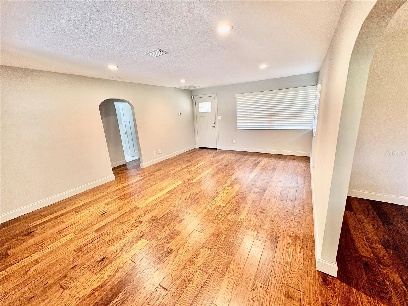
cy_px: 153
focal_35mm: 14
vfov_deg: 85.7
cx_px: 204
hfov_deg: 102.1
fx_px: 165
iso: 160
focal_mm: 2.22
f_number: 2.2
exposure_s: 1/60
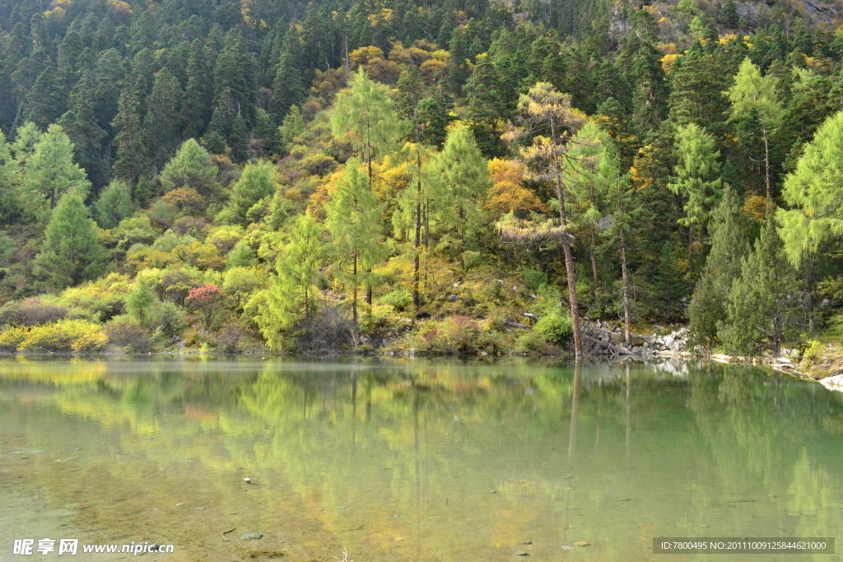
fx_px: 632
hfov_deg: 67.4
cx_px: 422
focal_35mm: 27
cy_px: 281
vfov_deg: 47.9
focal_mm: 18
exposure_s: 1/20
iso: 400
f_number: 11
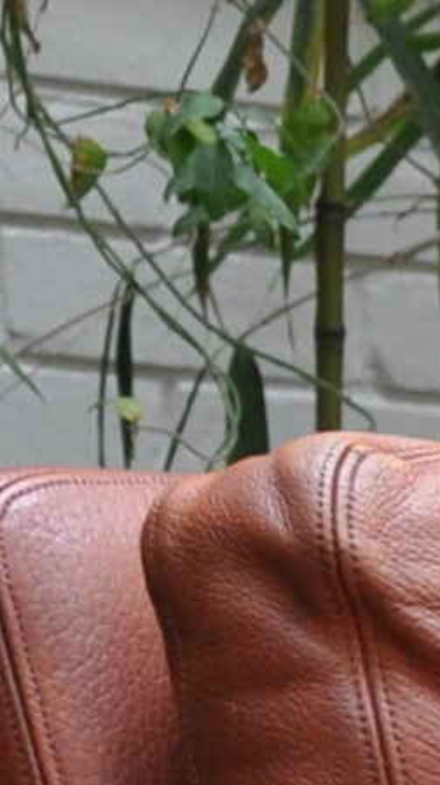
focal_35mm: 330
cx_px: 1746
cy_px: 1608
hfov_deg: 3.5
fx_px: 6856
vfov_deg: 6.3
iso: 320
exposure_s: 1/125
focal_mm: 22
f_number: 5.6
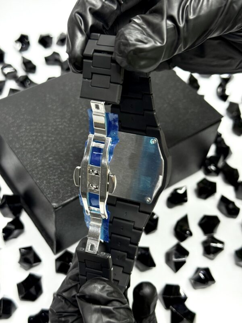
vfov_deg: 39.7
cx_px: 121
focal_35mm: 48
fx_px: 447
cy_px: 162
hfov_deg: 30.3
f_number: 1.78
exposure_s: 1/100
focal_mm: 6.76
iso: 320
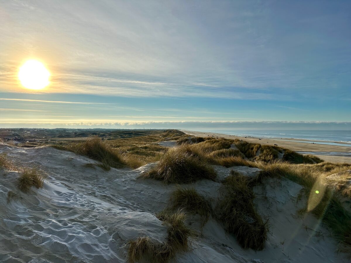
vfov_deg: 56.8
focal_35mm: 24
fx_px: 243
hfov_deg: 71.6
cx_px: 176
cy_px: 132
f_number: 1.78
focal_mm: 6.86
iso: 80
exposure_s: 1/15625
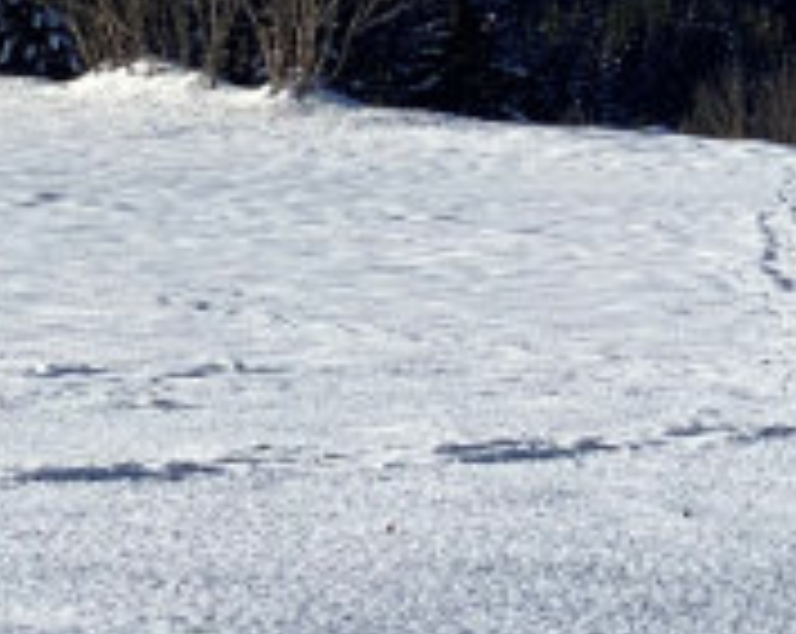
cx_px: 1165
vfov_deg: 6.6
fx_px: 5410
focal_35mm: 230
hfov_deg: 8.3
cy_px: -315
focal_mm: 6
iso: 20
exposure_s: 1/2283
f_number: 2
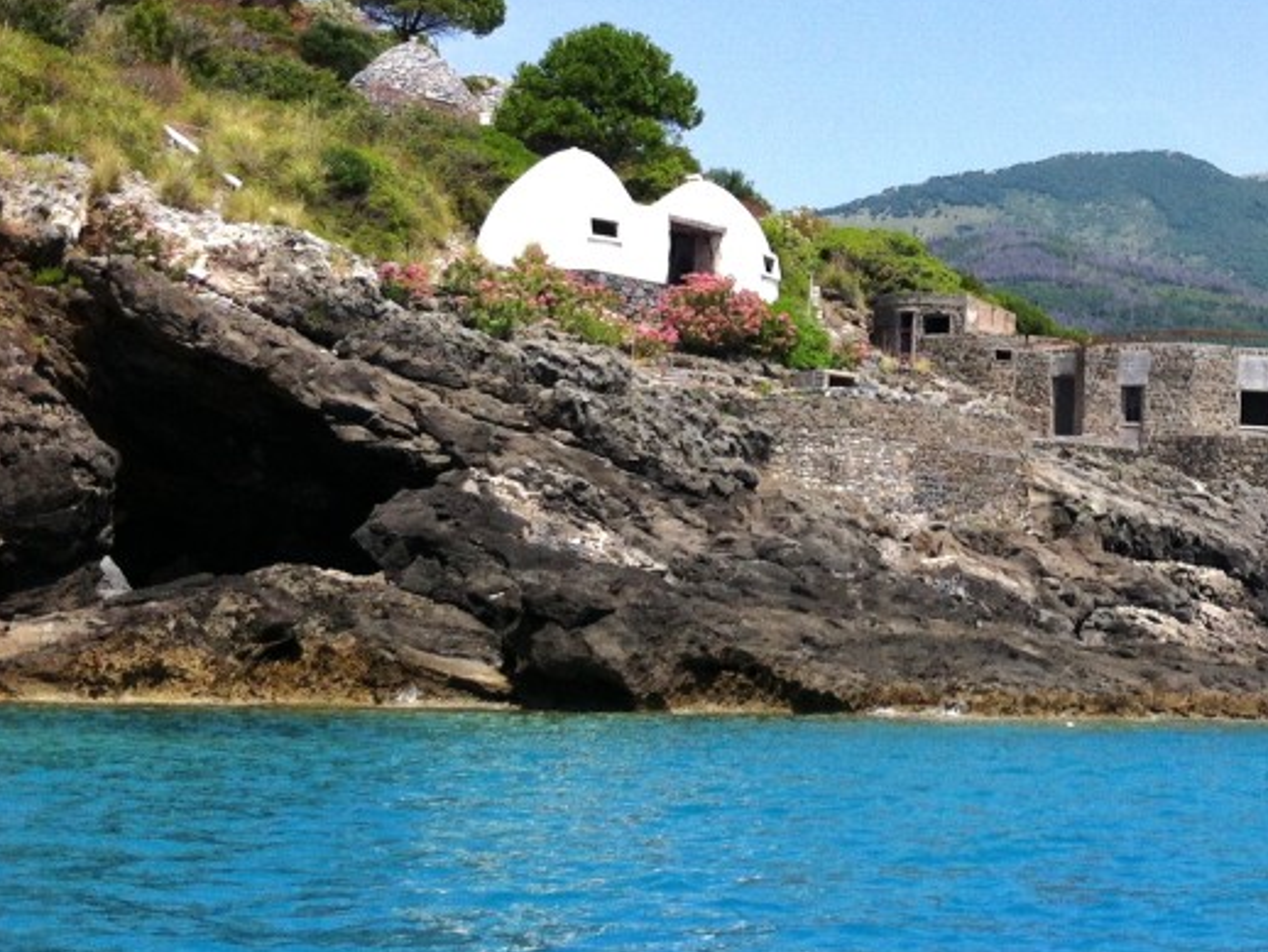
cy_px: 252
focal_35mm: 69
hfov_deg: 27.1
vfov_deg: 21.2
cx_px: 1153
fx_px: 2529
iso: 80
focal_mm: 3.85
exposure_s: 1/1516
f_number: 2.8
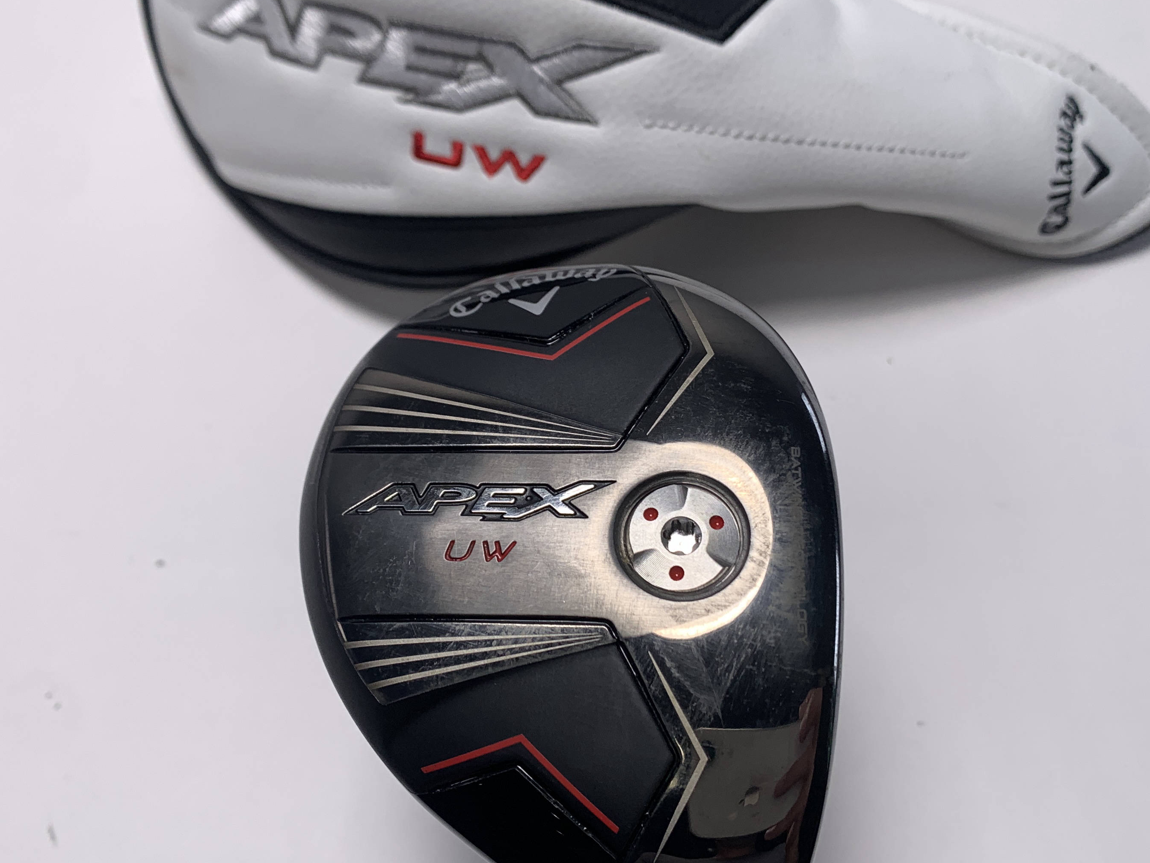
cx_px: 554
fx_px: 1296
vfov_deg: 36.8
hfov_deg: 47.9
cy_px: 408
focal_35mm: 39
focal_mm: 4.25
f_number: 1.8
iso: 25
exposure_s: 1/597
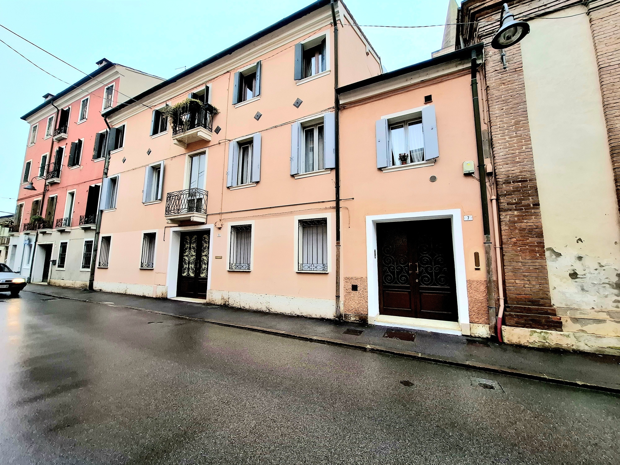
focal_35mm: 13
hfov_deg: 106.2
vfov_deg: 89.9
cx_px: 310
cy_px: 232
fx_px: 233
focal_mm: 1.74
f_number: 2.2
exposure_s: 1/100
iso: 40
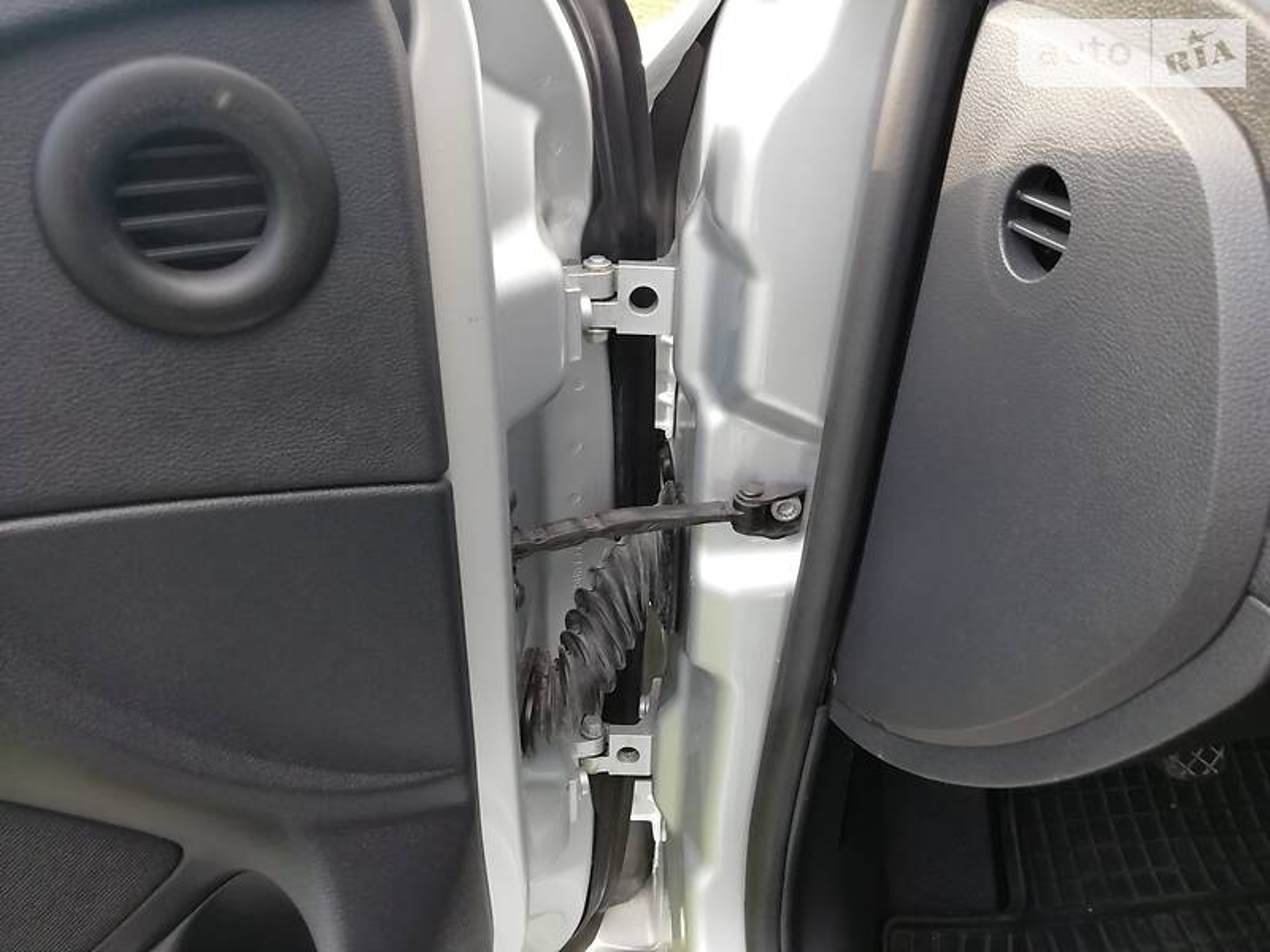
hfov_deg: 67.3
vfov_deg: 53.1
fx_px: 954
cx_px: 635
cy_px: 476
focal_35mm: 26
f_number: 2.2
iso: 100
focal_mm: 3.2
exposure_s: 1/100
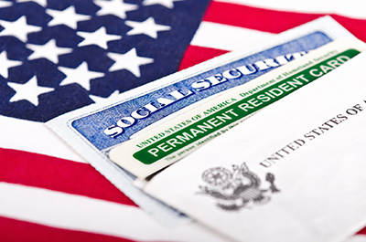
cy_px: 121
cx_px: 183
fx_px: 2740
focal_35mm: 270
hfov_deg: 7.6
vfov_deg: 5.1
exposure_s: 1/200
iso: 125
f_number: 8
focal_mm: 180
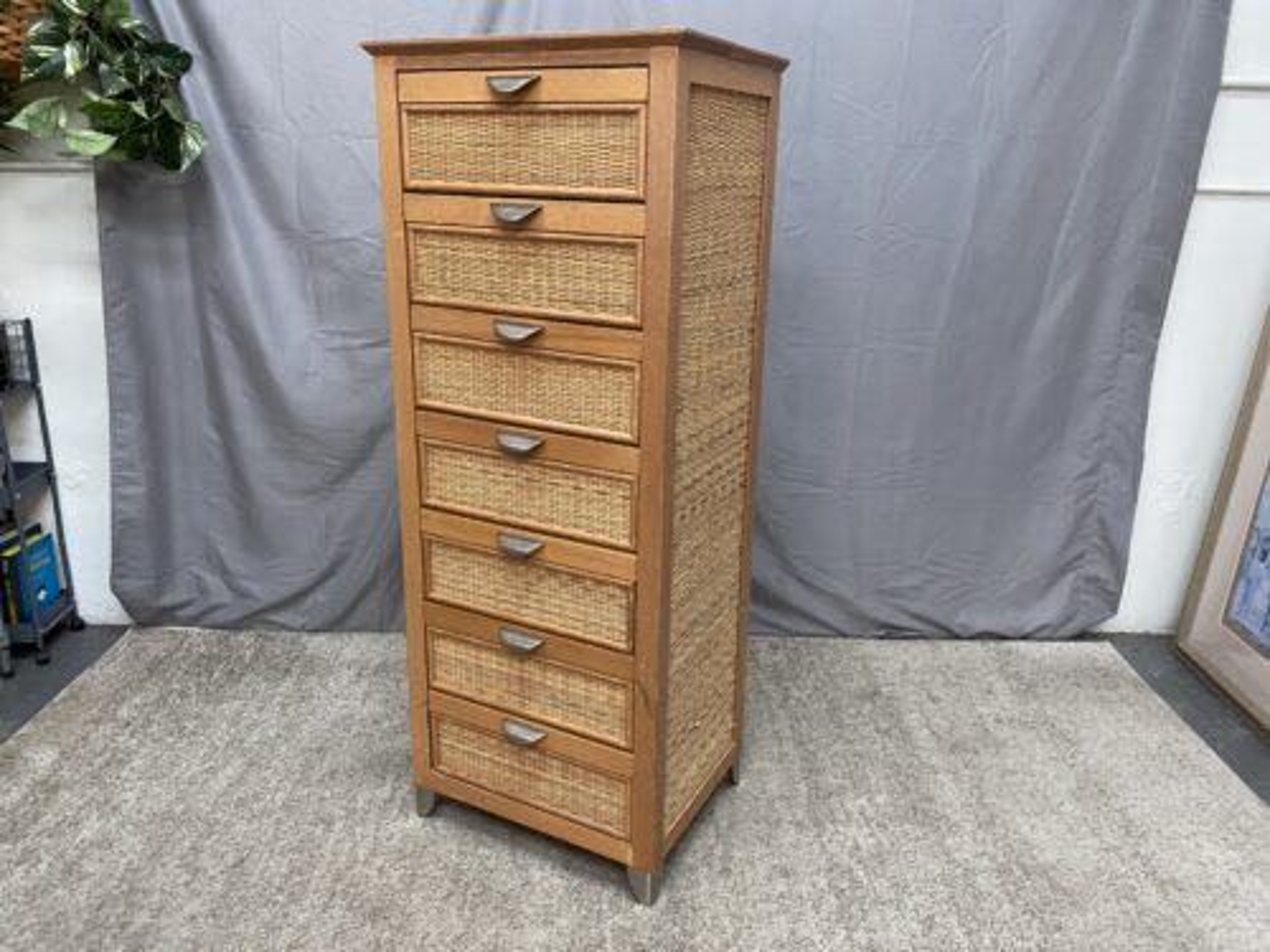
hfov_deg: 67.3
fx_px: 954
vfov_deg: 53.1
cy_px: 476
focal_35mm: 26
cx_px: 635
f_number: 1.8
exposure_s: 1/60
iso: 160
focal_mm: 4.25
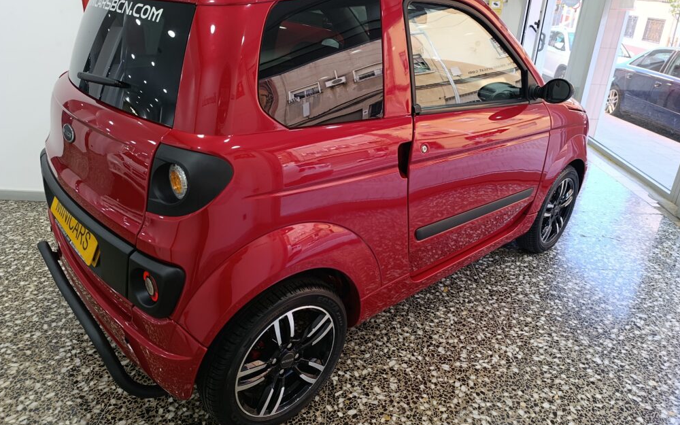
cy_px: 195
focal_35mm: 25
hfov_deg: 72.5
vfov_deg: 49.2
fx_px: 463
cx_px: 343
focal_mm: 6.11
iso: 506
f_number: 1.65
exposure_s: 1/100
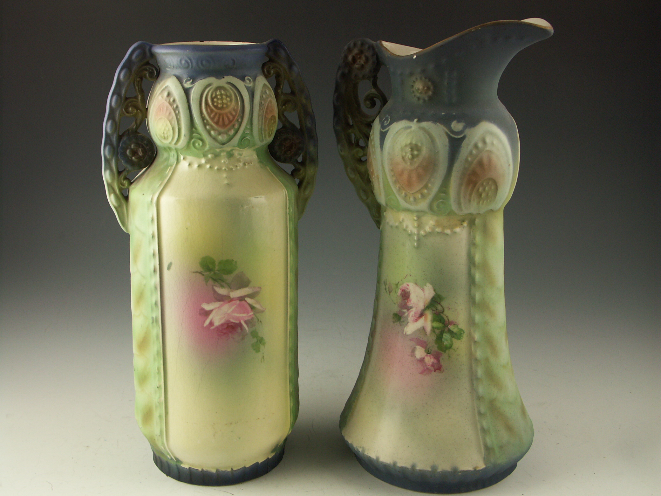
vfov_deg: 34.3
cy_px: 248
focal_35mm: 42
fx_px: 802
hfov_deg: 44.8
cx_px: 330
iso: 100
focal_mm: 10.71
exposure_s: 1/60
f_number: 3.5
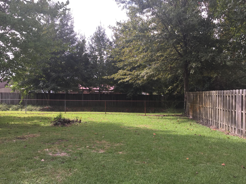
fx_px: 206
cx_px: 123
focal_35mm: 29
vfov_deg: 48.2
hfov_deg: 61.7
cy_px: 92
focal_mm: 4.15
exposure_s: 1/732
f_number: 2.2
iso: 32
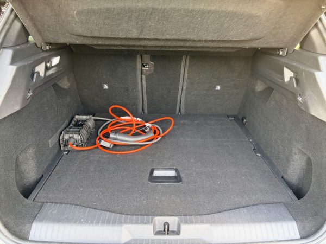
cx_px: 163
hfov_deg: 67.3
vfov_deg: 53.1
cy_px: 122
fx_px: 245
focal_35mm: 26
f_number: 1.6
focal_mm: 5.96
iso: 250
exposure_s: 1/60
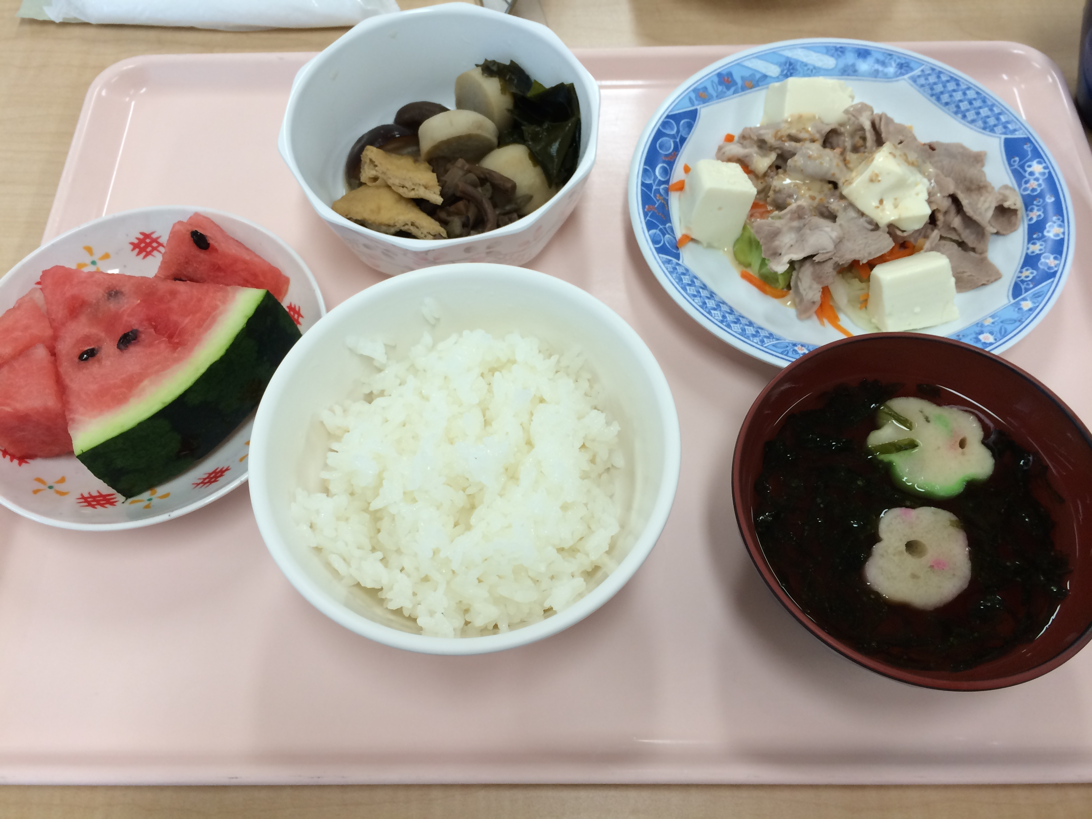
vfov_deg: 46.8
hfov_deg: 60.0
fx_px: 946
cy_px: 410
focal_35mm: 30
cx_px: 546
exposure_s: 1/40
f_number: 2.2
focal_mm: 4.12
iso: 40
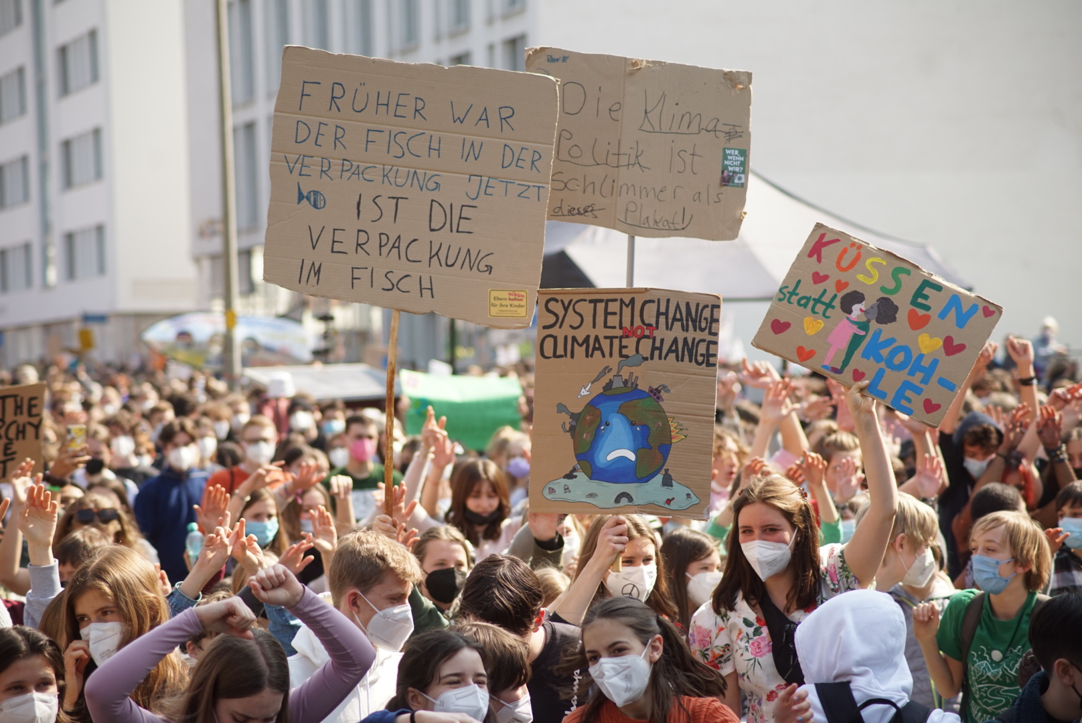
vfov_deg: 10.6
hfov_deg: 15.8
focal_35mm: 130
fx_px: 3910
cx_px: 541
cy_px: 362
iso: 400
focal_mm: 130
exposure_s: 1/640
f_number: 4.5
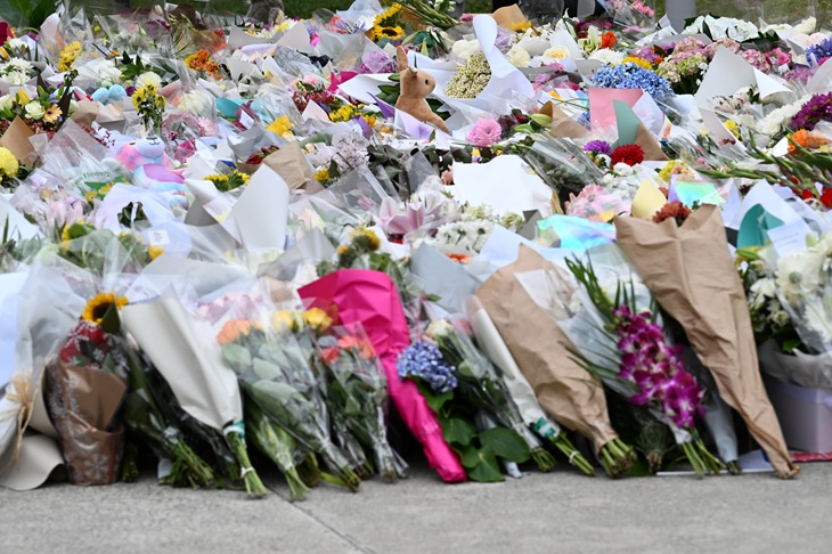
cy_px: 277
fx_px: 4620
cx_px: 416
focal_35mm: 200
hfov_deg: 10.3
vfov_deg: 6.9
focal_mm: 200
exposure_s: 1/500
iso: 1600
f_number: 10
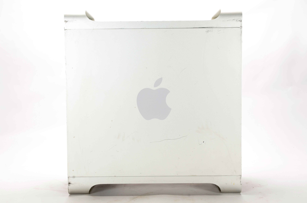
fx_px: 408
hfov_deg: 41.2
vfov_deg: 28.0
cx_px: 154
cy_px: 102
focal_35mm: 48
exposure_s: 1/160
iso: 200
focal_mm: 32
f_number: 13
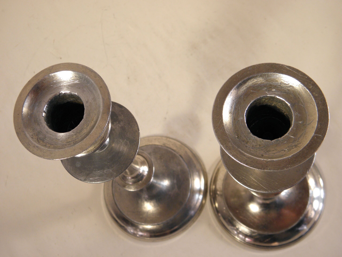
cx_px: 171
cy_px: 128
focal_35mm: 44
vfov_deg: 32.9
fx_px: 435
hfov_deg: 42.9
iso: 100
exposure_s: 1/60
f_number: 3.9
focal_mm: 7.9
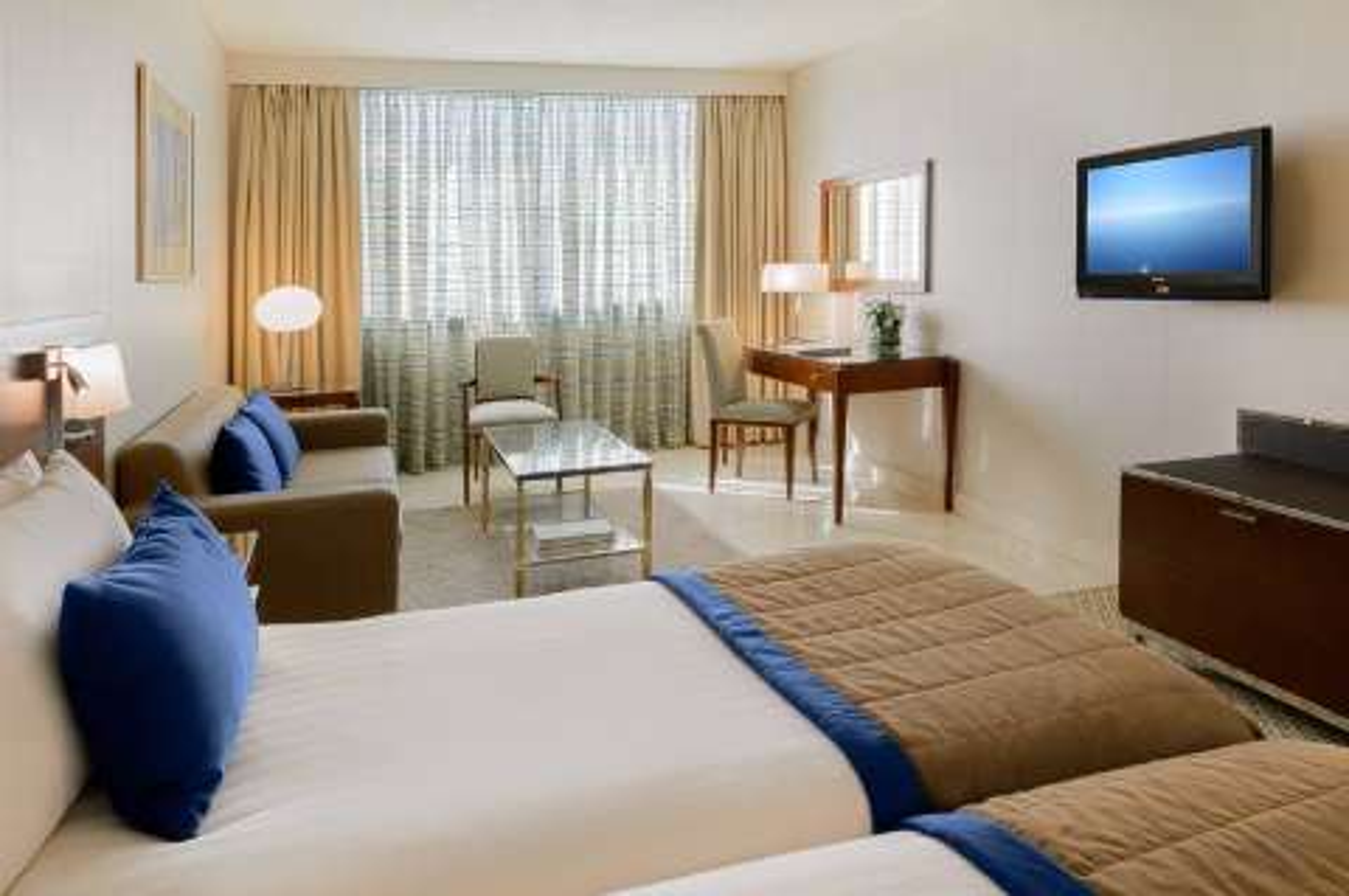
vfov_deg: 53.0
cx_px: 674
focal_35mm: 24
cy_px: 448
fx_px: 898
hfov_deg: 73.8
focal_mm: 24
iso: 200
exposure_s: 1/15
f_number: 14
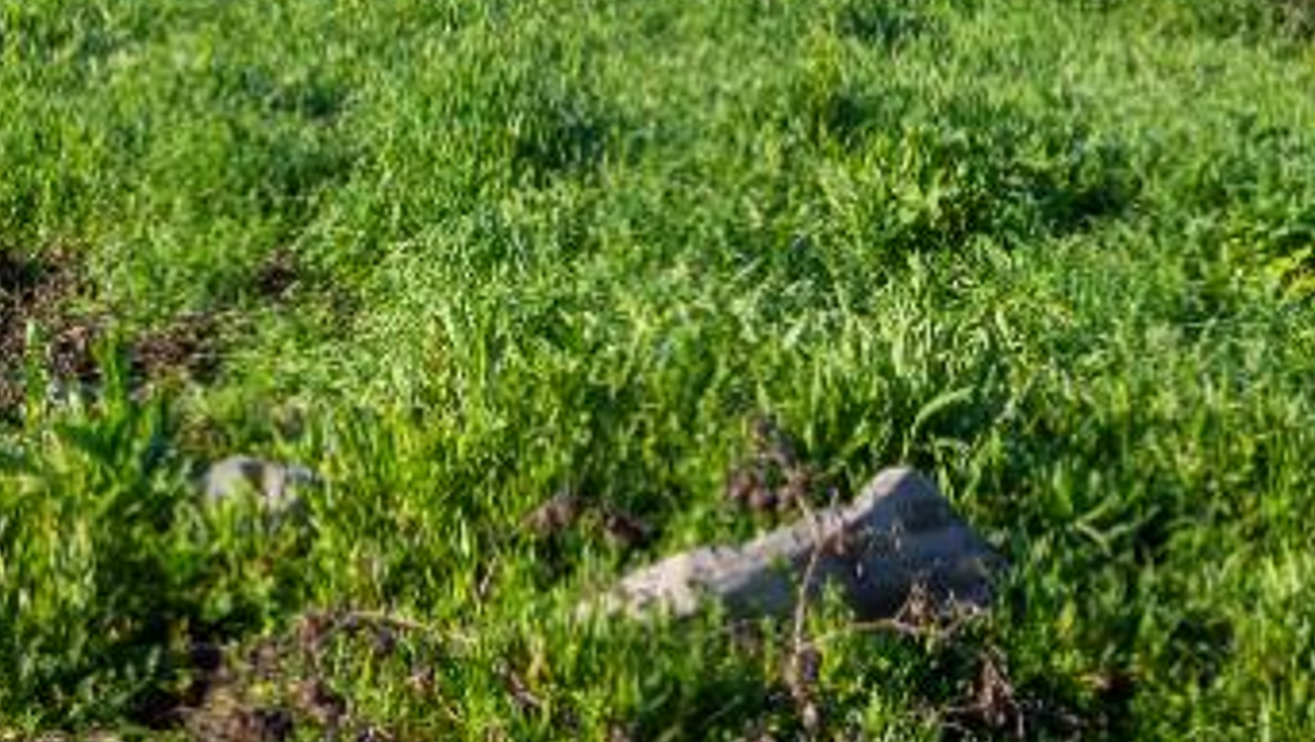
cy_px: -169
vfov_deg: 15.0
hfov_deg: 27.0
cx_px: 450
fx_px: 2722
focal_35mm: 78
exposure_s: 1/160
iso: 250
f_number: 9
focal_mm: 17
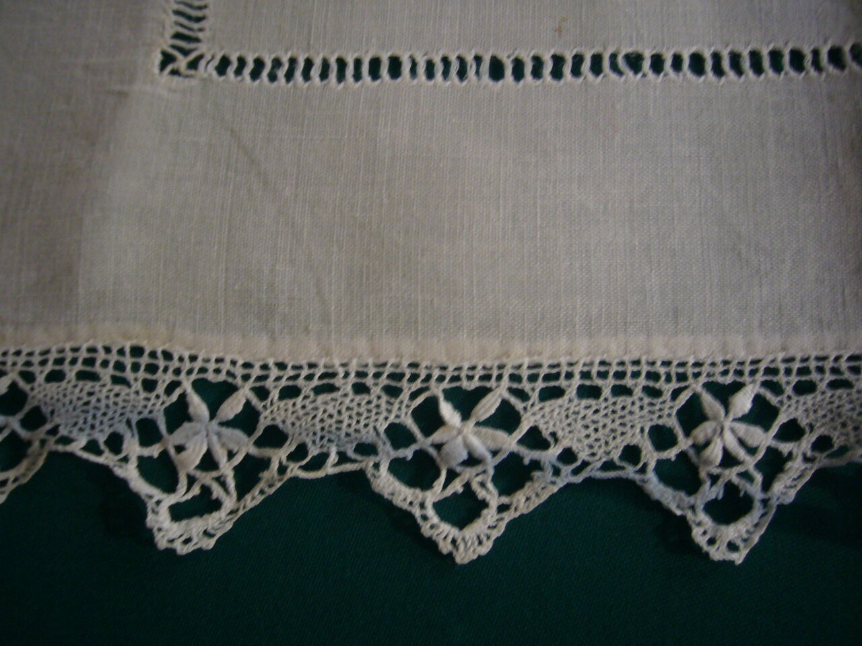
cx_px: 431
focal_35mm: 28
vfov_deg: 49.7
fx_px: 697
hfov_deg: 63.4
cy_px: 323
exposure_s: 1/4
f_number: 2.8
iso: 200
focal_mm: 4.6
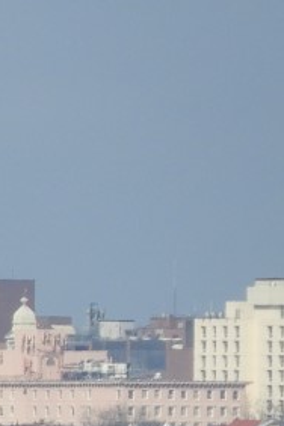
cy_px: 586
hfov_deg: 0.4
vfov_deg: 0.6
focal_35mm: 3186
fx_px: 37698
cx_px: -754
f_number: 5.6
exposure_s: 1/800
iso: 100
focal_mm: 107.5
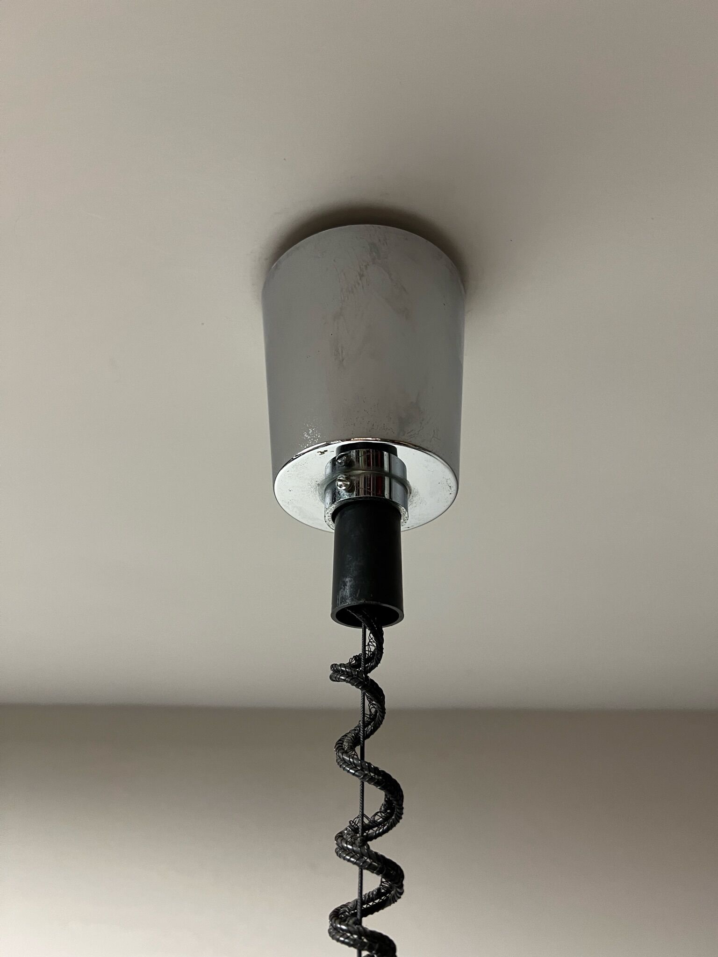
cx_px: 359
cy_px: 478
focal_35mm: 26
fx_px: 719
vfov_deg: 67.3
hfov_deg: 53.0
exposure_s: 1/50
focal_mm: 5.7
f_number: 1.5
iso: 200
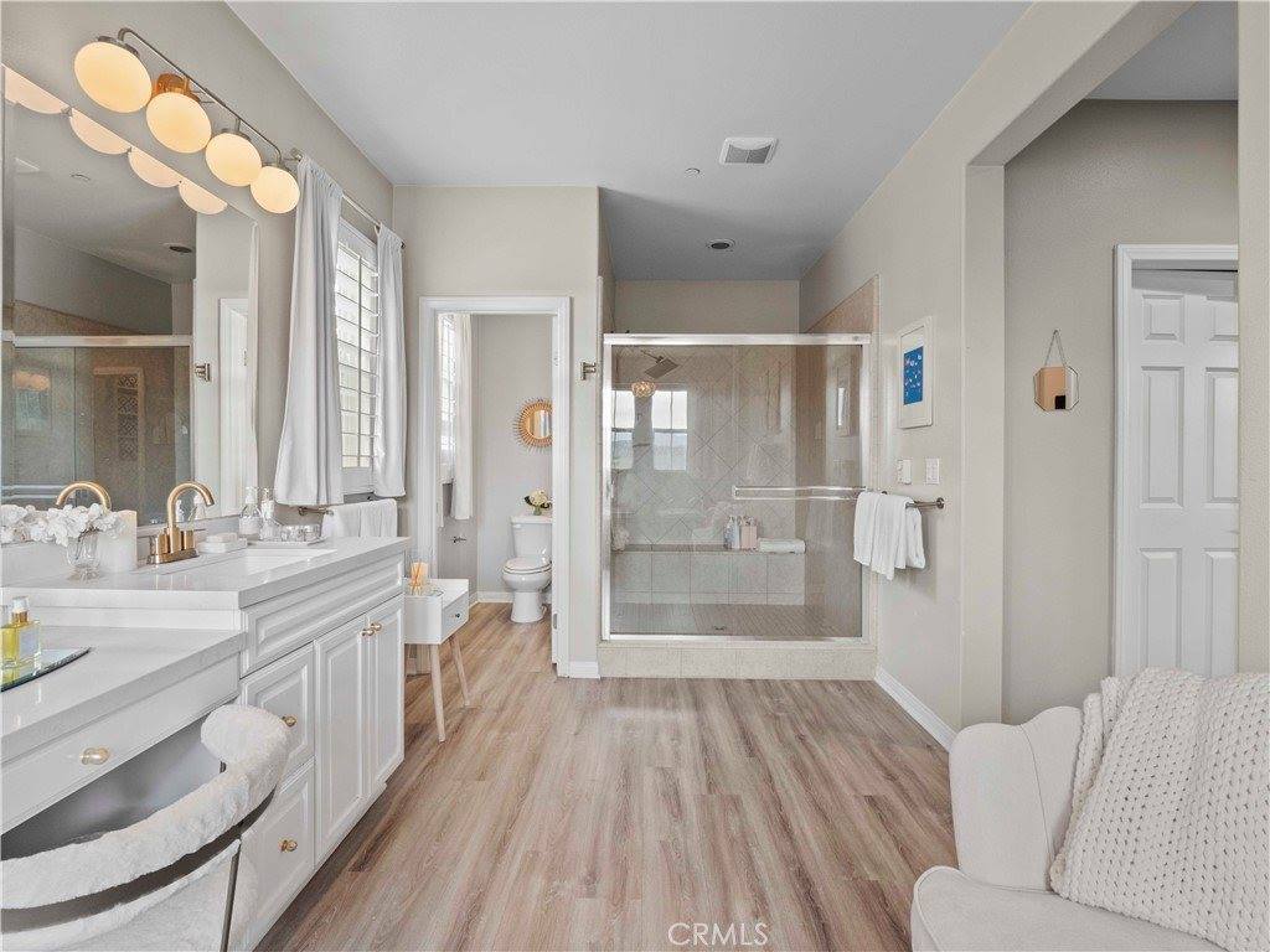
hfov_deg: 94.5
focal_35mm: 16
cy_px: 476
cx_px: 635
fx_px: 587
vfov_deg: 78.1
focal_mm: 8
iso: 320
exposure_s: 1/2
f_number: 7.1
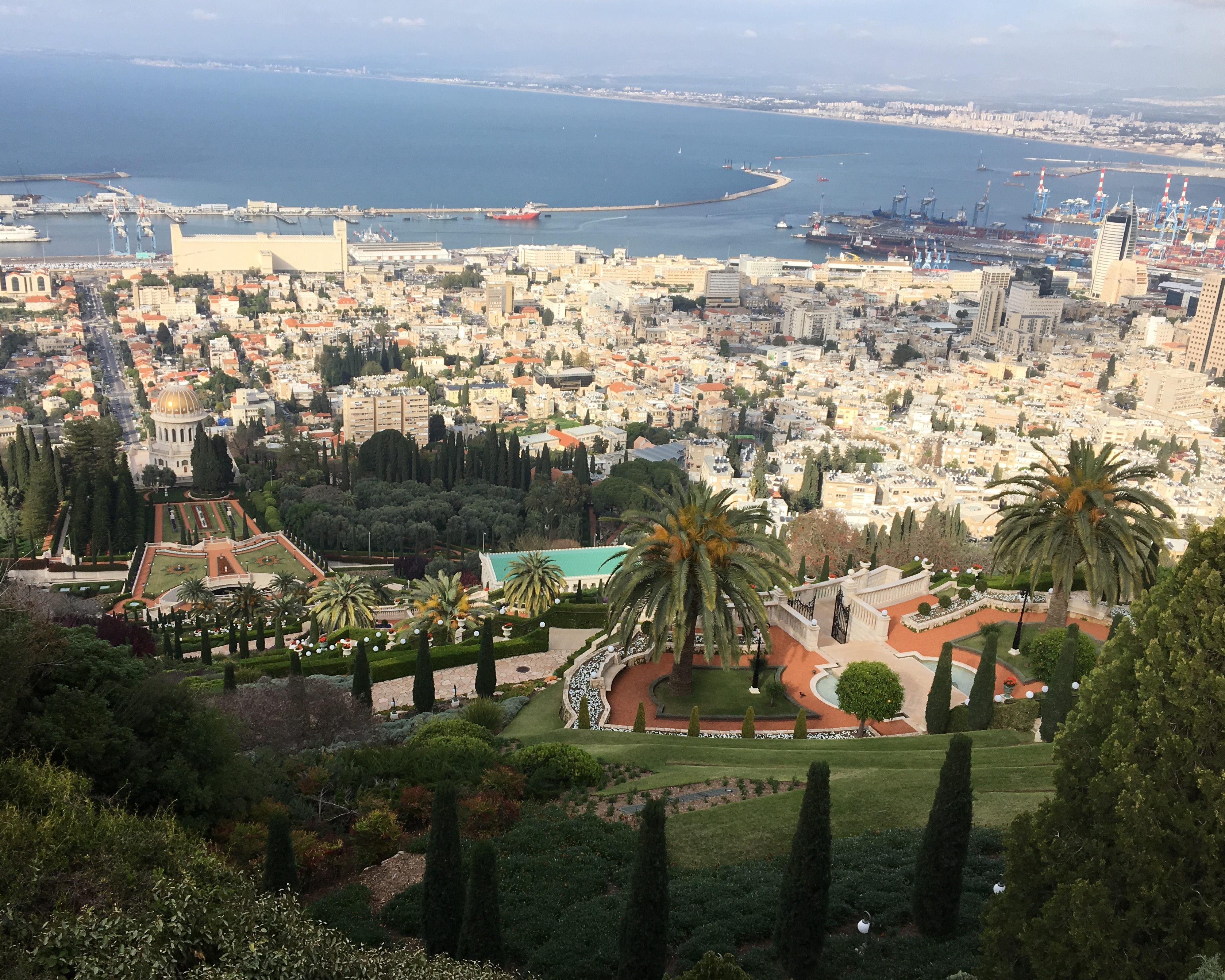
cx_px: 573
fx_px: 1233
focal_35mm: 34
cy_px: 539
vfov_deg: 43.3
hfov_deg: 52.8
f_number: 2.2
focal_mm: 4.15
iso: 25
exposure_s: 1/1399
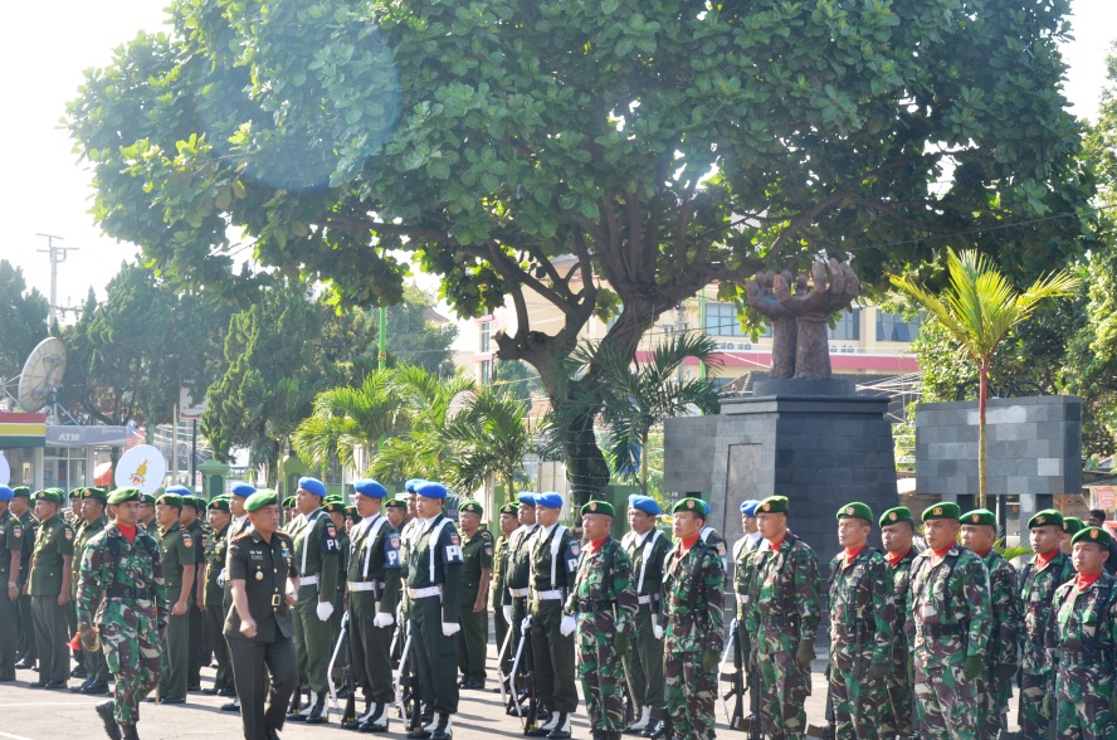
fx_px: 2570
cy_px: 423
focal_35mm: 83
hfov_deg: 24.5
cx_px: 582
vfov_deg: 16.4
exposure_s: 1/80
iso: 100
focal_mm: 48
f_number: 6.3
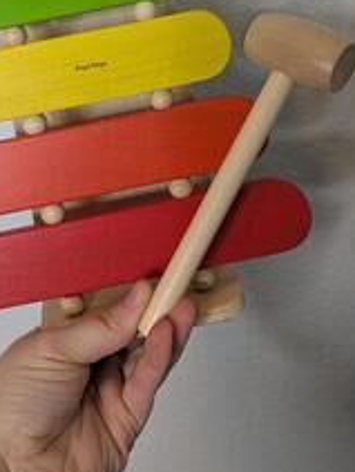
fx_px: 613
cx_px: 98
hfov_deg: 31.8
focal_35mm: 45
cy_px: 72
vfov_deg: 39.7
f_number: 1.89
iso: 96
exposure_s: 1/120
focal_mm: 5.43
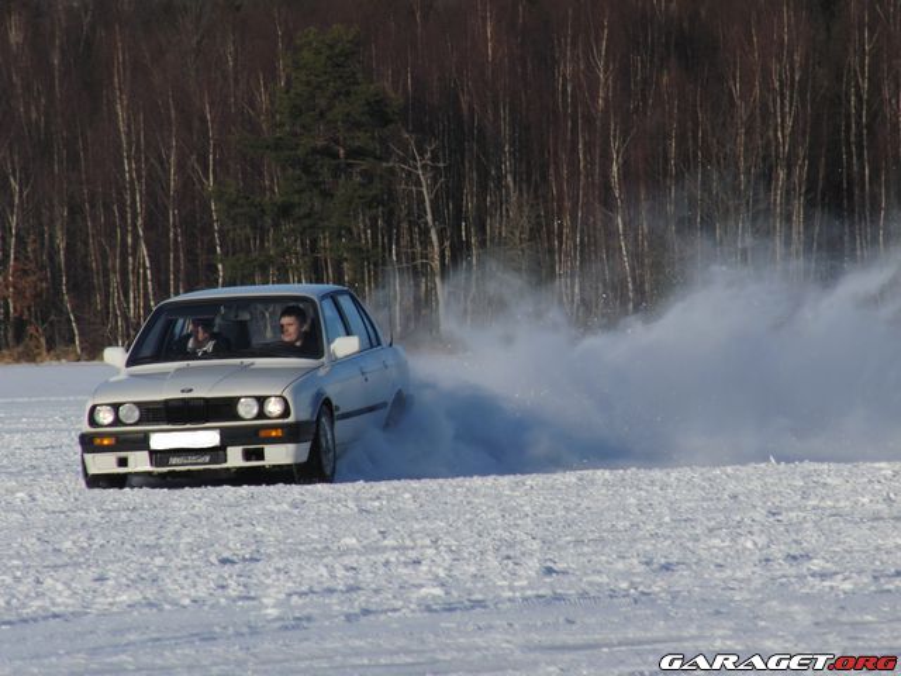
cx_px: 450
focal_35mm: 432
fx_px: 11244
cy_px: 338
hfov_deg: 4.6
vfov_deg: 3.4
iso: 100
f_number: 5.8
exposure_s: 1/800
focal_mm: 87.6
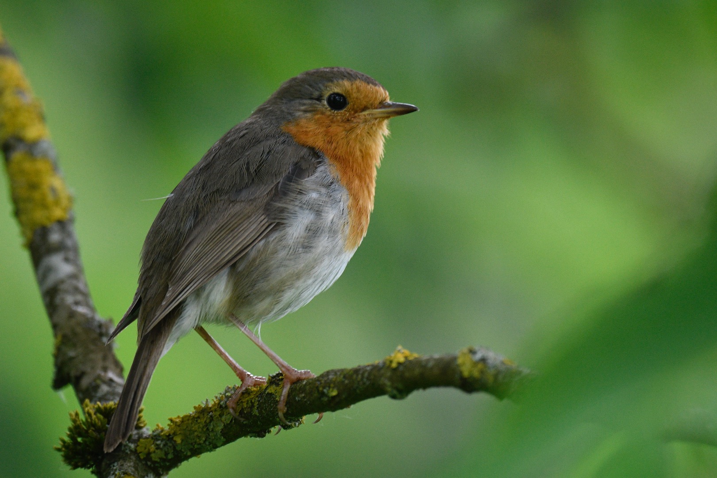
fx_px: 14936
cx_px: 358
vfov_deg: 1.8
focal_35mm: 750
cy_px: 239
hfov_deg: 2.7
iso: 1100
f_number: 5.6
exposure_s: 1/500
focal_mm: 500
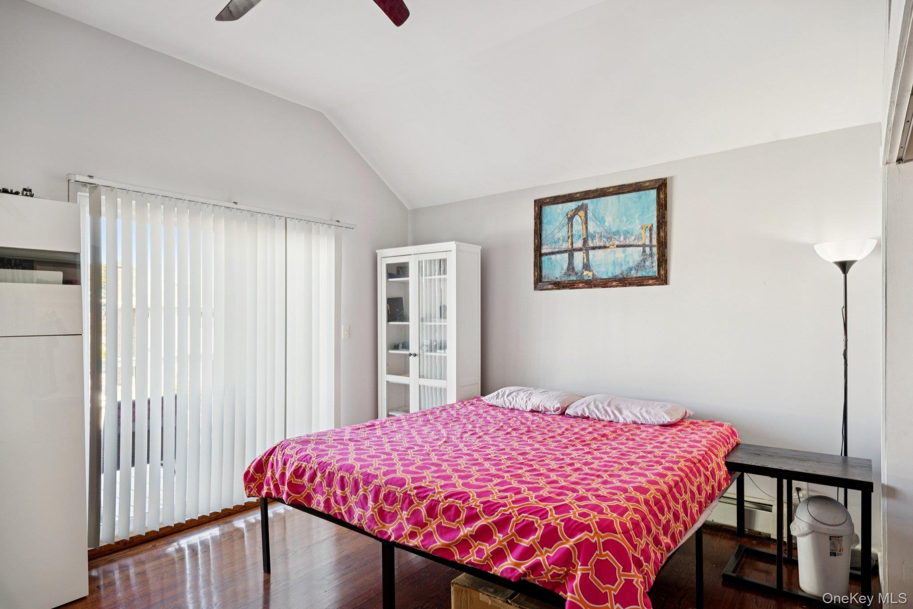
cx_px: 456
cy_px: 304
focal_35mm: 20
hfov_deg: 85.4
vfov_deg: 63.2
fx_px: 495
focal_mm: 19.5
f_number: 8
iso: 400
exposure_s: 1/30
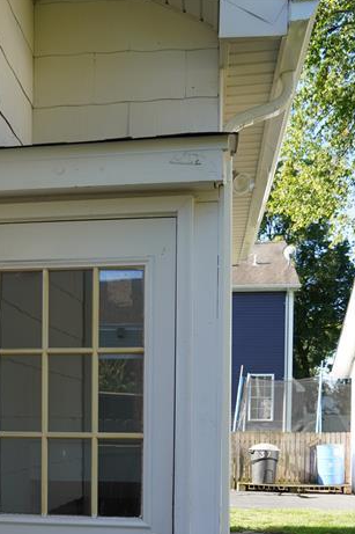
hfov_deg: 29.5
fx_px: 666
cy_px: 439
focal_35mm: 45
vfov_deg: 41.4
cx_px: 106
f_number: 4
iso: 100
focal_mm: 18
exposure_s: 1/160
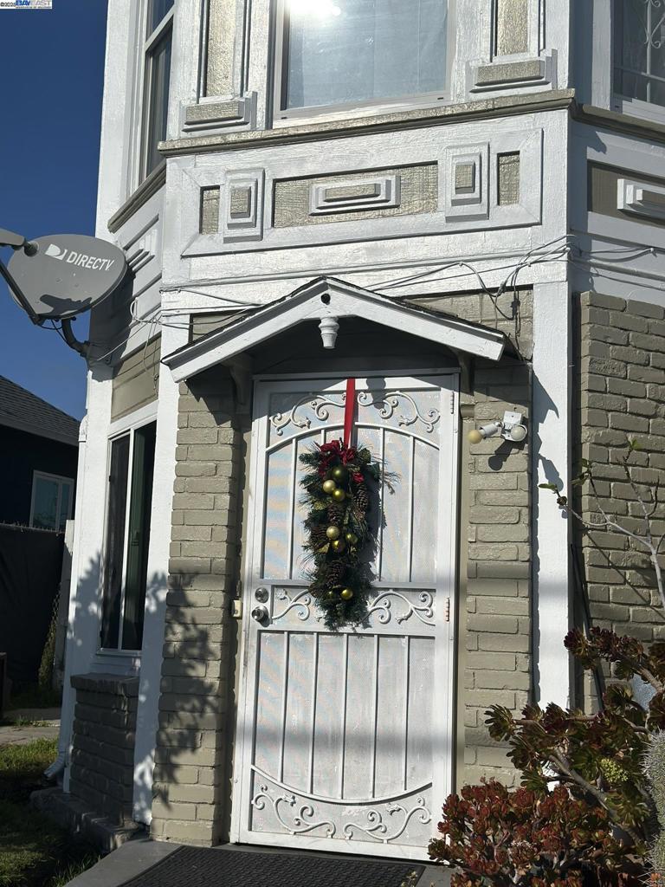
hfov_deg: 30.3
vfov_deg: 39.7
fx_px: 1229
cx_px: 332
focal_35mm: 48
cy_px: 444
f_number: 1.78
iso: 64
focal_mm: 6.86
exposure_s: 1/23256
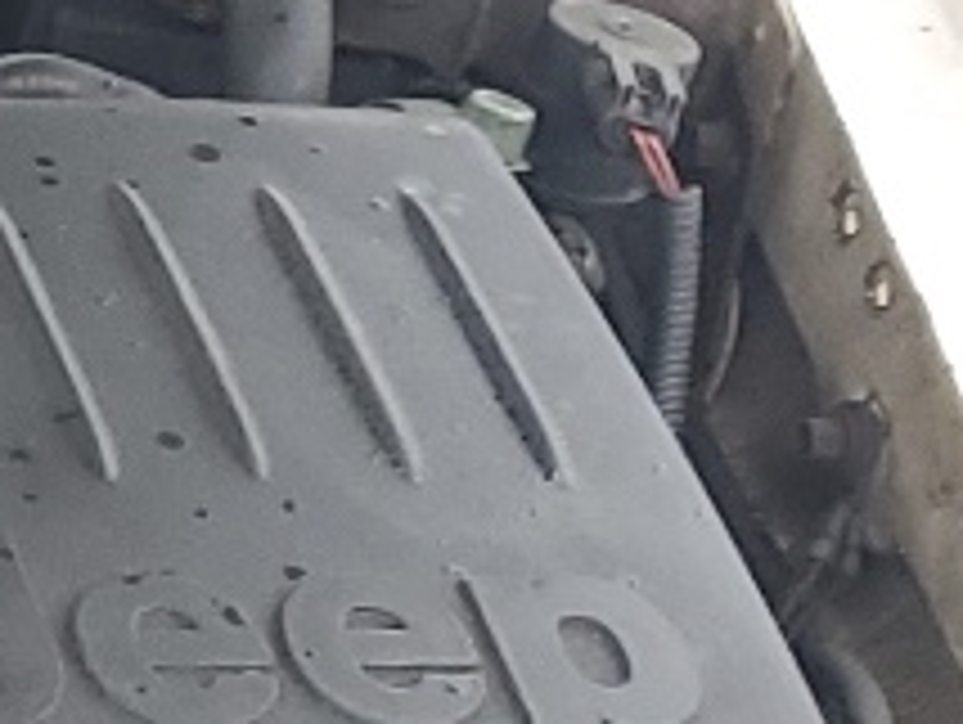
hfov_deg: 8.2
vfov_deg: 7.6
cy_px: 935
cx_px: -2228
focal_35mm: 194
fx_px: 5403
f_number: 1.5
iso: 63
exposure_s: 1/60.2
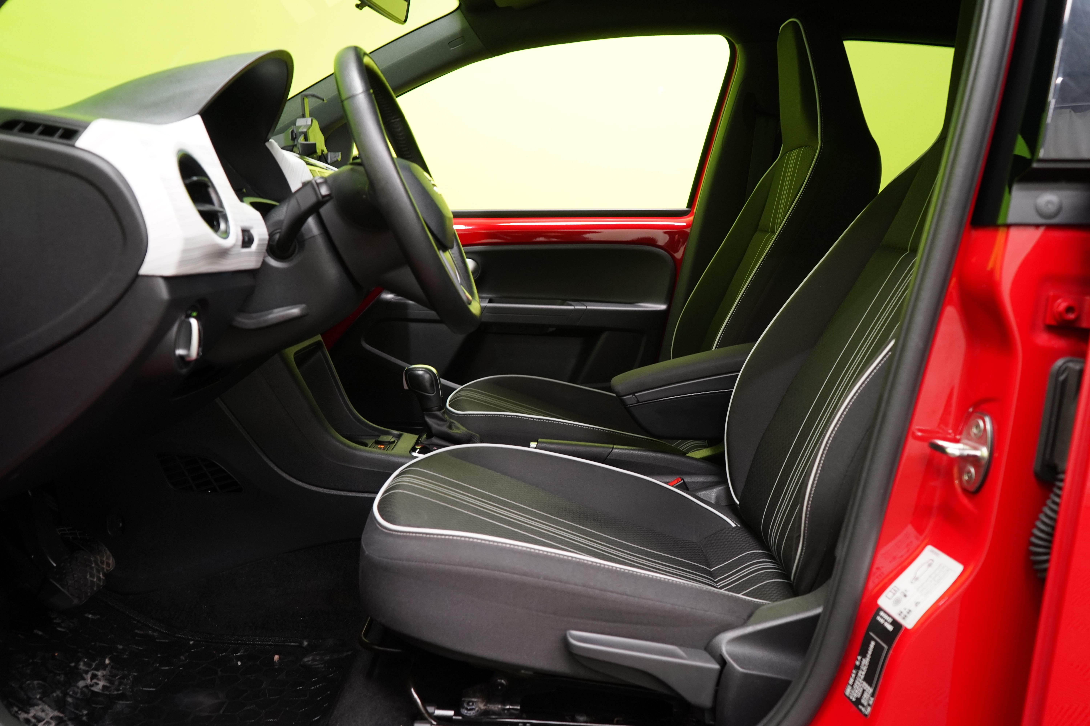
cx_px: 545
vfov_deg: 43.6
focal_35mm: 30
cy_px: 363
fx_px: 908
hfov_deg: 61.9
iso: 1250
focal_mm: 30
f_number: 5
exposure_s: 1/20
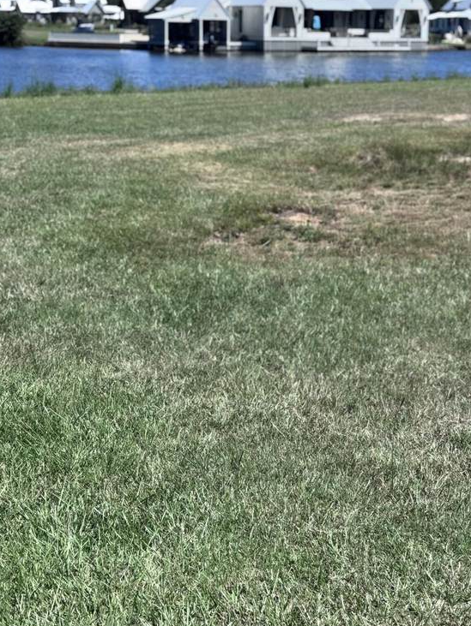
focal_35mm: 63
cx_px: 291
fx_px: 1142
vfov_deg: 30.6
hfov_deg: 23.3
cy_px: 255
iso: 64
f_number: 1.78
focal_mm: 6.76
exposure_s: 1/4975
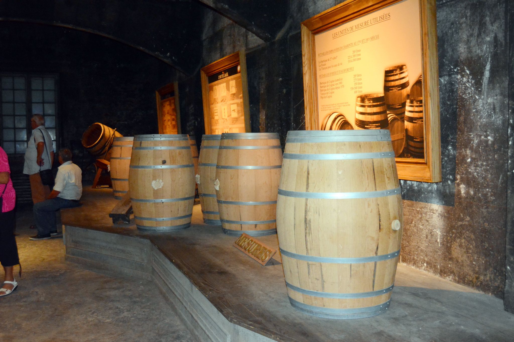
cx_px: 257
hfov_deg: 53.1
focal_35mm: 36
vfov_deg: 36.9
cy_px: 171
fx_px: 514
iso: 3200
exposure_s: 1/60
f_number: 3.8
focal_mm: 24
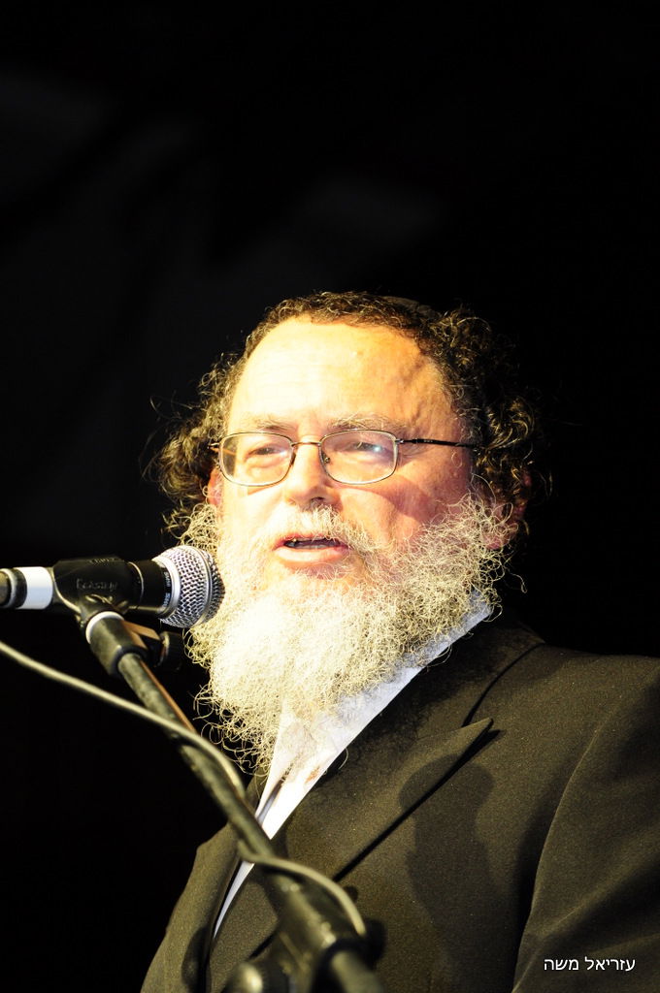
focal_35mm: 168
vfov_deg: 12.2
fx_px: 4632
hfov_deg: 8.1
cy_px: 496
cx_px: 330
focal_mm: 112
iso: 800
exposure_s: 1/200
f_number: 4
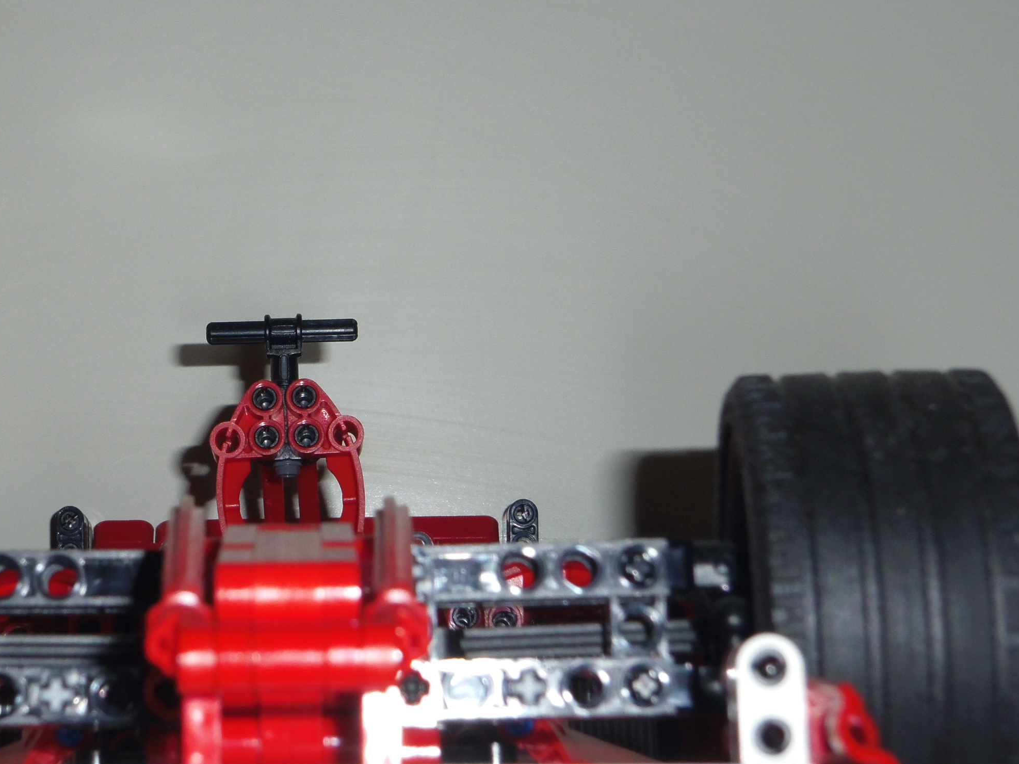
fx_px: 3297
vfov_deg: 13.2
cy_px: 350
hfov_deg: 17.5
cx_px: 282
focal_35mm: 112
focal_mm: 13.3
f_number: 5
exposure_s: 1/80
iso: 100
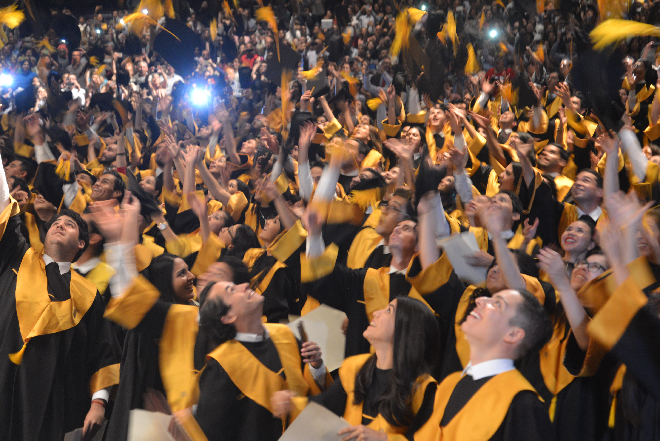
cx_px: 323
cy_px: 146
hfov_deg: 23.9
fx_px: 1559
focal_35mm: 85
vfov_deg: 16.1
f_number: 4.5
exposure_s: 1/15
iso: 1600
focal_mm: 62
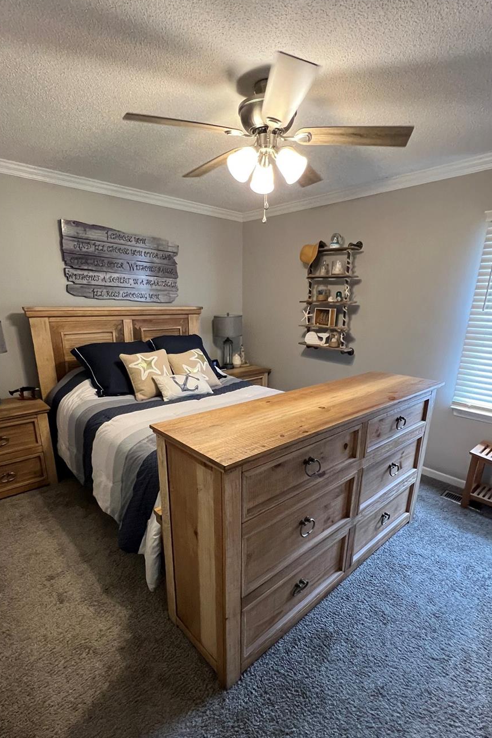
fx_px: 328
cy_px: 411
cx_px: 247
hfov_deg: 73.7
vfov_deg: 96.3
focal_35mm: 16
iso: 500
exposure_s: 1/60
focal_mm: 1.57
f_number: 1.8
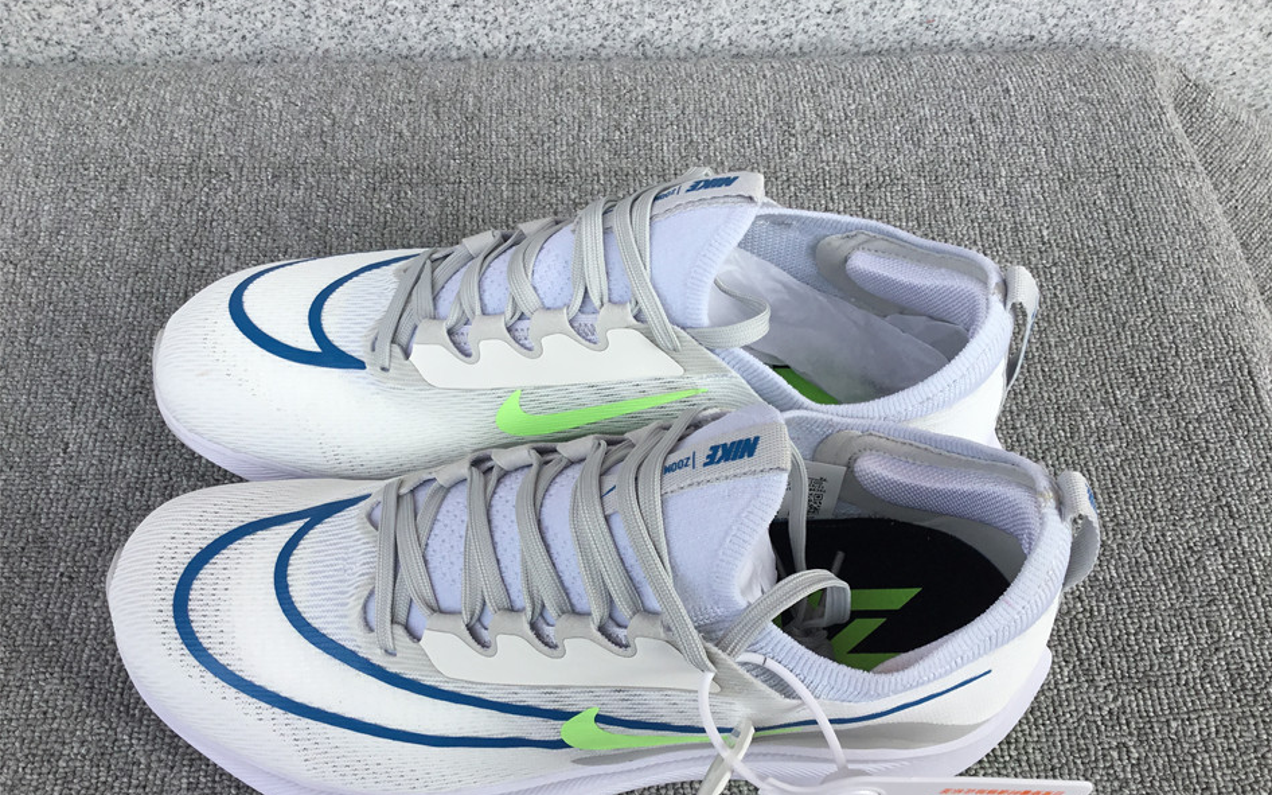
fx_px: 1144
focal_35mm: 33
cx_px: 637
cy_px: 428
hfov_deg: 58.1
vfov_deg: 38.3
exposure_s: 1/515
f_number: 2.4
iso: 25
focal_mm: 3.3
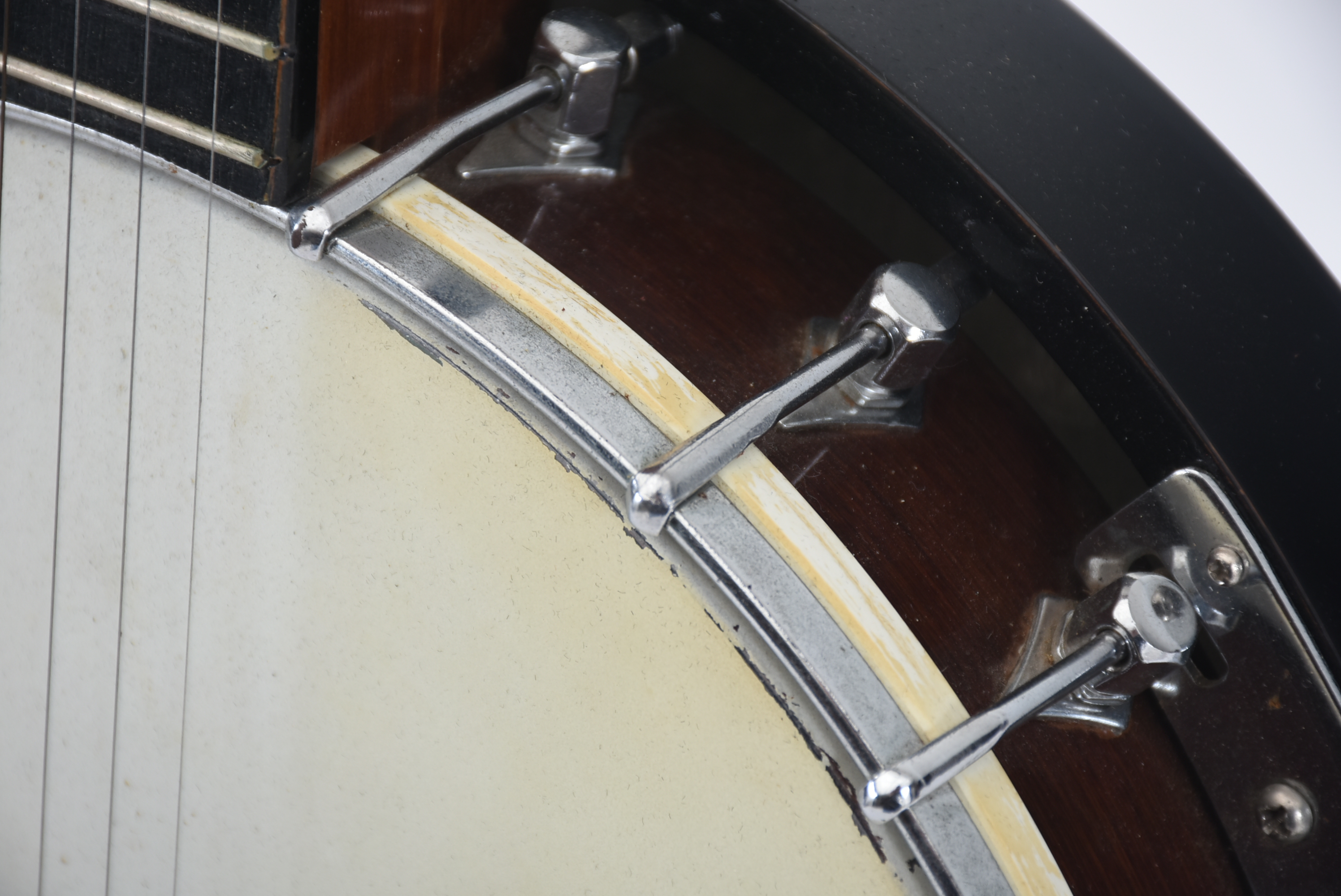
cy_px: 448
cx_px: 670
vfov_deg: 7.1
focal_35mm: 195
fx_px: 7269
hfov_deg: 10.5
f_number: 9
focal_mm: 130
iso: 200
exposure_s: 1/160
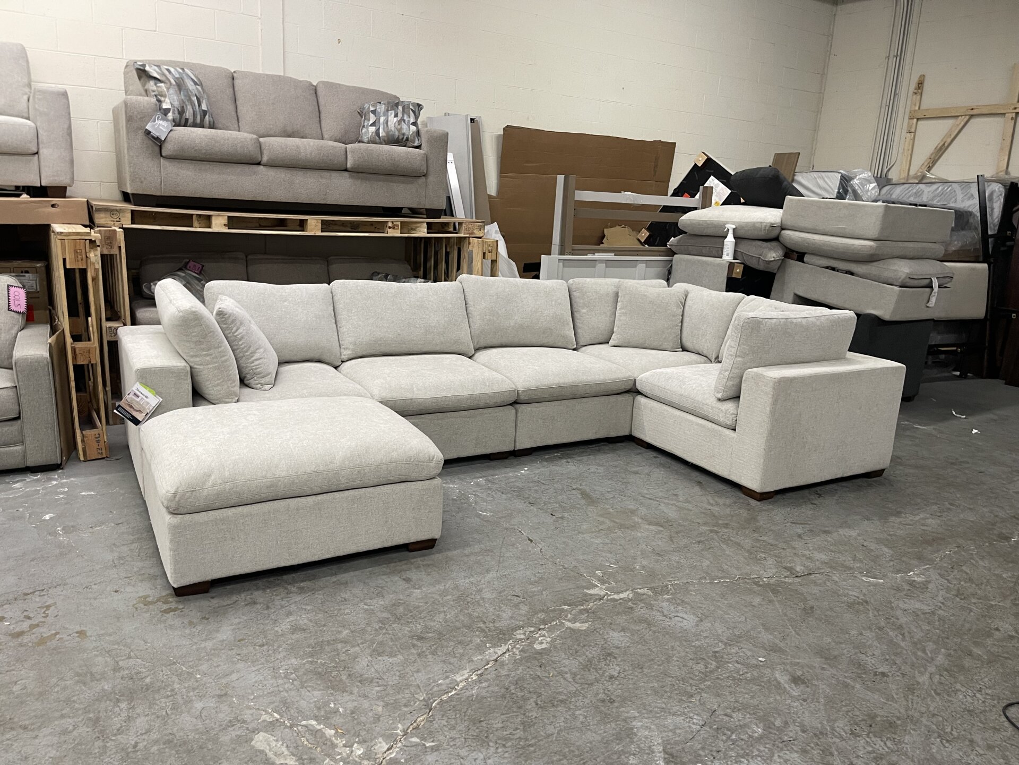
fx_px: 736
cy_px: 382
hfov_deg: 69.4
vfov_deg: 54.9
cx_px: 510
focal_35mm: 25
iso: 160
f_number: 1.6
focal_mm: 5.1
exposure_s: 1/60
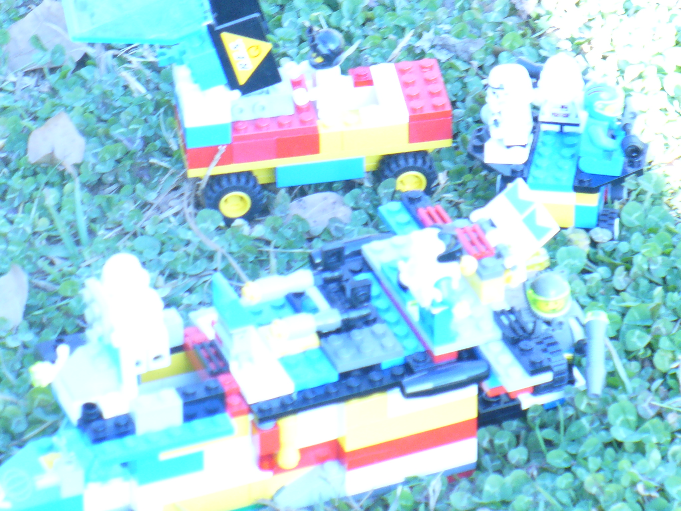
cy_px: 256
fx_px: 6000
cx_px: 340
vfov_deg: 4.9
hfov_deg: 6.5
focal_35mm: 305
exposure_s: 1/20
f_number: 4.5
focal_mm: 36.6
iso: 100
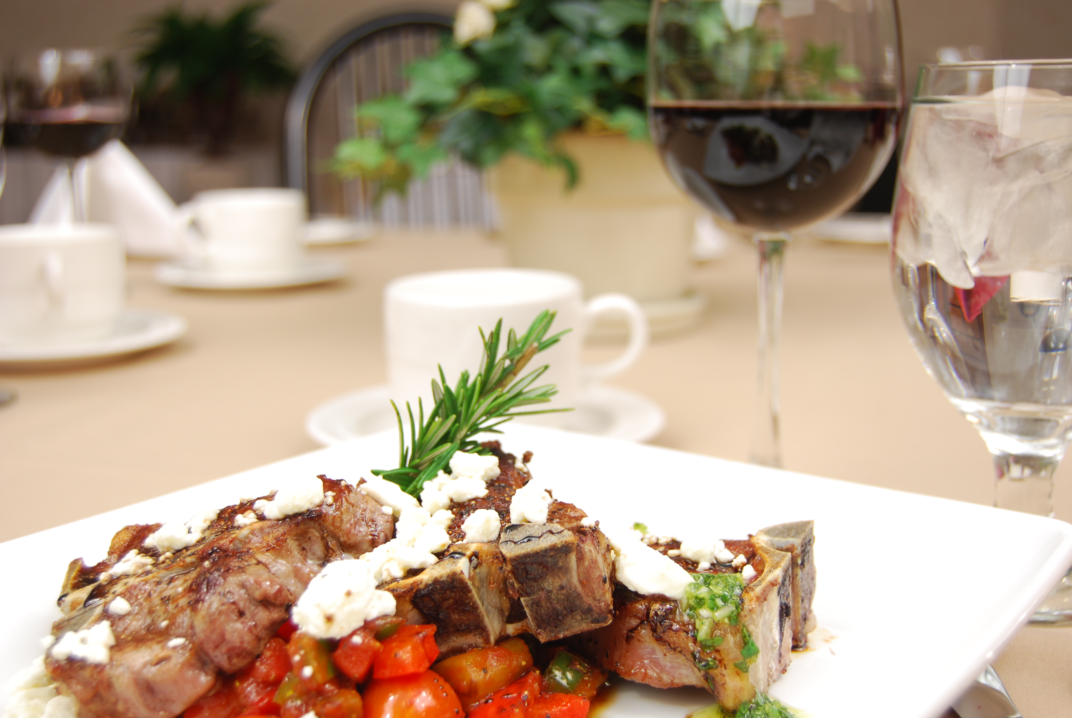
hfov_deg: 42.3
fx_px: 1386
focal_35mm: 46
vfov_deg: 29.0
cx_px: 536
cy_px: 359
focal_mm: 31
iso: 100
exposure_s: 1/5
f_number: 4.5
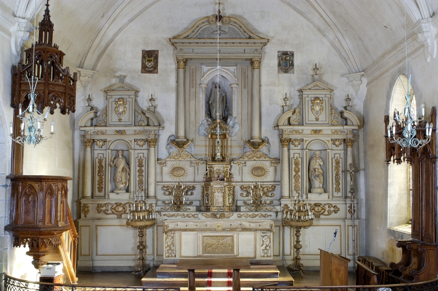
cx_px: 219
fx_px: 510
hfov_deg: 46.5
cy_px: 146
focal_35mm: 42
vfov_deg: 31.8
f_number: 14
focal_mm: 28
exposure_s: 1/2
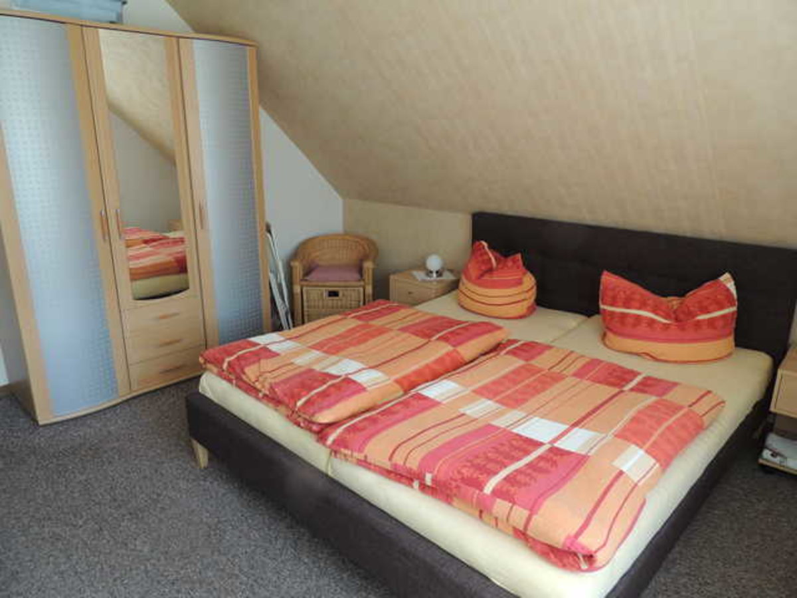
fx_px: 553
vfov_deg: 56.8
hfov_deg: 71.6
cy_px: 299
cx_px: 398
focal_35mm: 24
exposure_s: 1/30
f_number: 3
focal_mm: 4.3
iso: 110
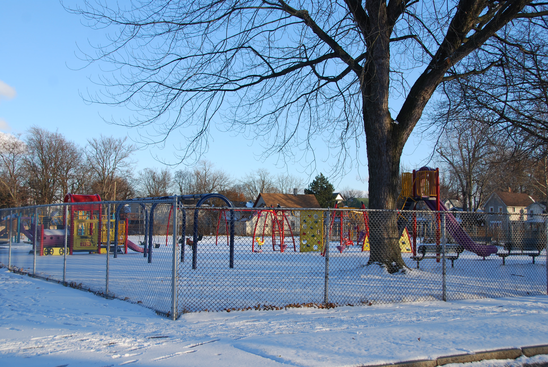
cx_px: 274
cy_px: 184
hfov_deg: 44.9
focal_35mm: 44
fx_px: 663
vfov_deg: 30.9
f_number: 6.3
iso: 100
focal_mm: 29
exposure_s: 1/160
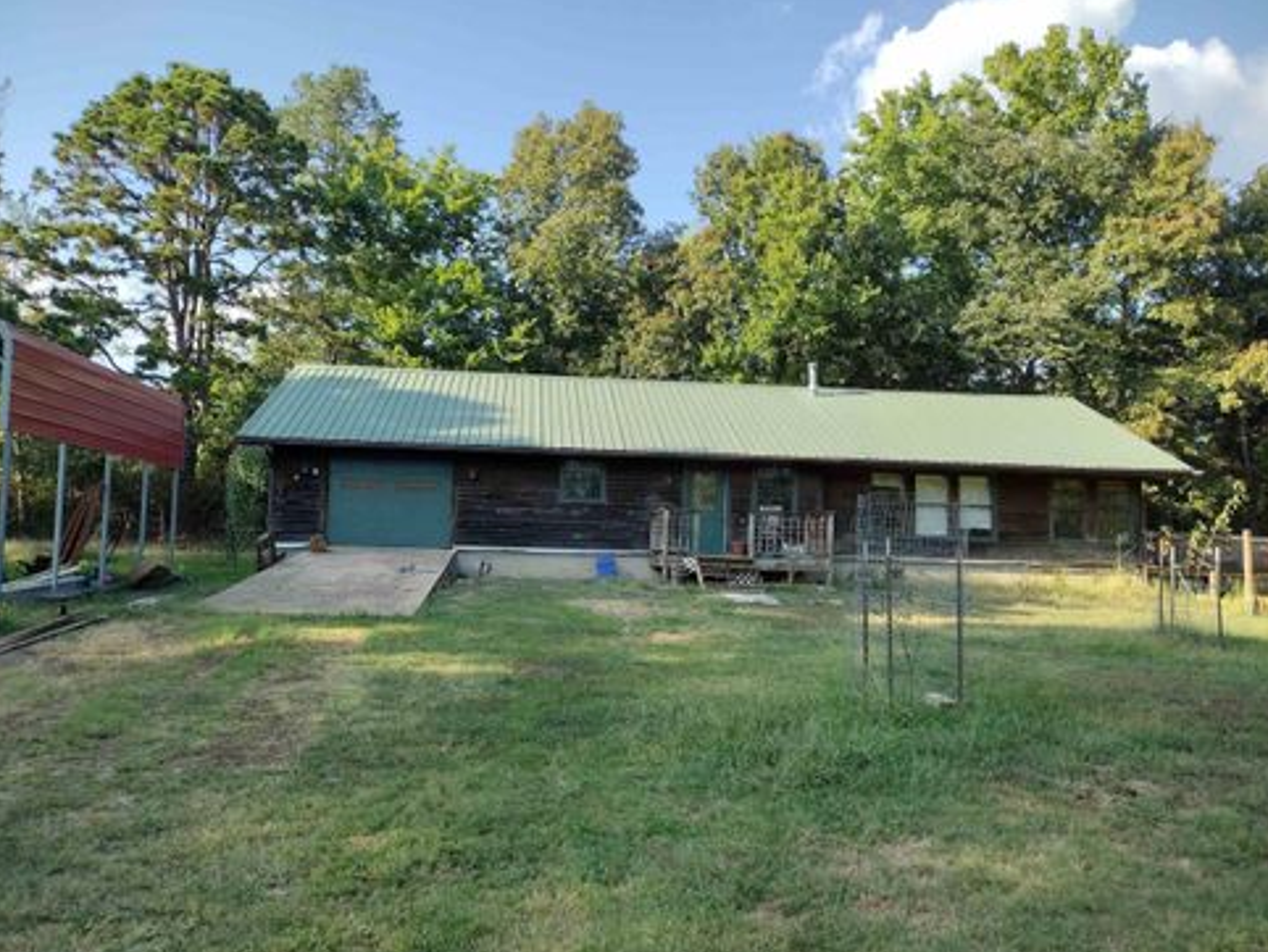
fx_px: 1026
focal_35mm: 28
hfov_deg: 63.4
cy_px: 477
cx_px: 631
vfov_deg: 49.8
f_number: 1.7
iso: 100
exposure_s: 1/810
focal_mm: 4.71
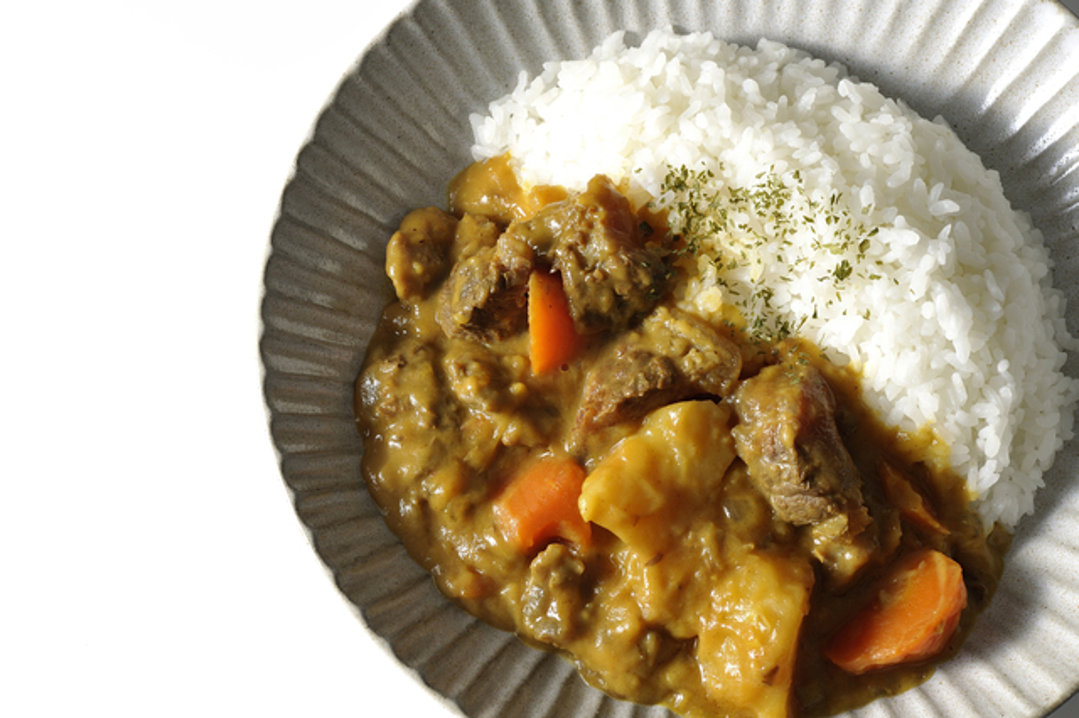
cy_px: 359
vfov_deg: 22.6
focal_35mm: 60
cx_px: 540
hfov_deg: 33.4
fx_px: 1797
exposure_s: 1/125
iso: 100
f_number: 13
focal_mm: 60
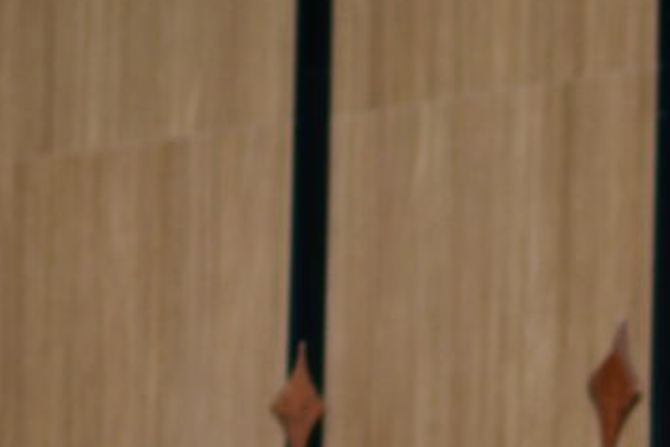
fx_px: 6982
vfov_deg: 3.6
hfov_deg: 5.5
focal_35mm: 375
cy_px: 1446
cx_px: 515
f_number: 1.8
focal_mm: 35
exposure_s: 1/250
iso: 100
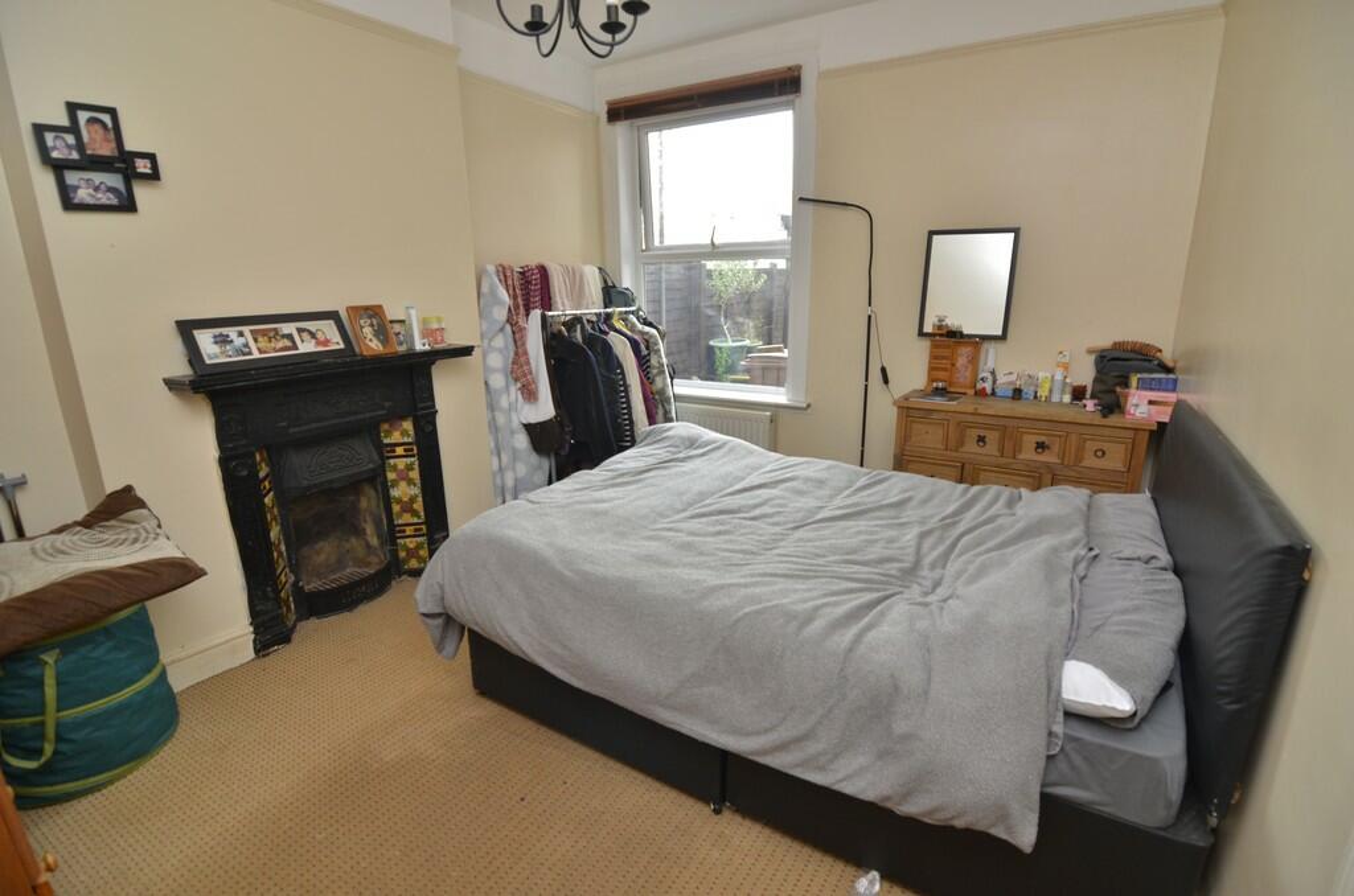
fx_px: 619
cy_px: 448
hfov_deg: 95.1
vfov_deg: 71.8
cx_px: 677
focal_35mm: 16
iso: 640
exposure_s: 1/60
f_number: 4
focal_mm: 11
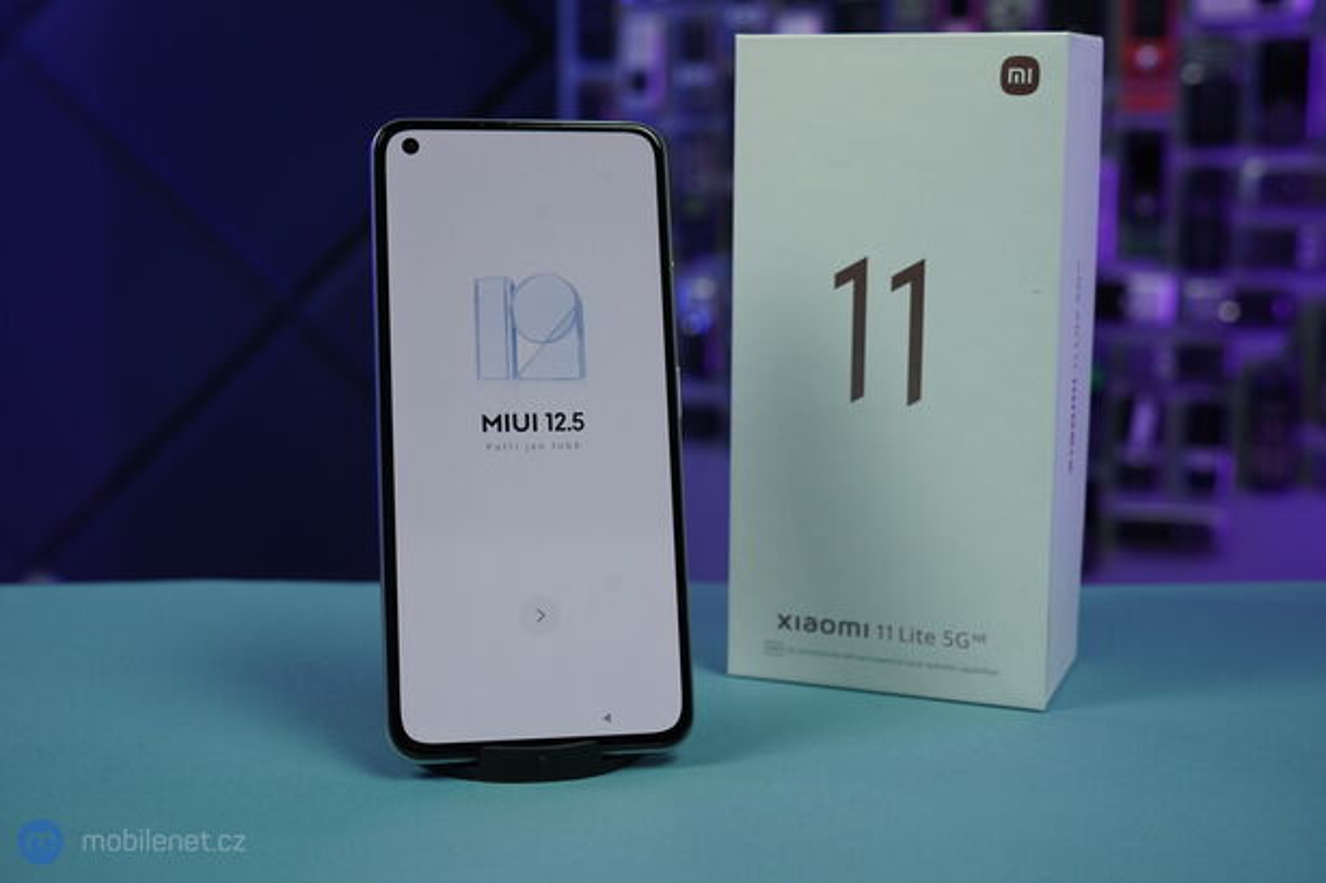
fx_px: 1878
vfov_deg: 26.5
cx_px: 663
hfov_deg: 38.9
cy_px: 442
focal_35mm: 51
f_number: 7.1
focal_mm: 51
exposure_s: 1/125
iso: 1000
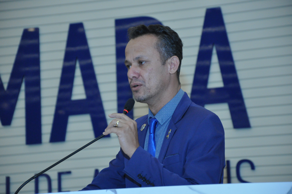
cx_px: 146
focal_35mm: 158
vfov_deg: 8.7
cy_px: 97
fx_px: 1276
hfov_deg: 13.1
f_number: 5.6
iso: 2000
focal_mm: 105
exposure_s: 1/160
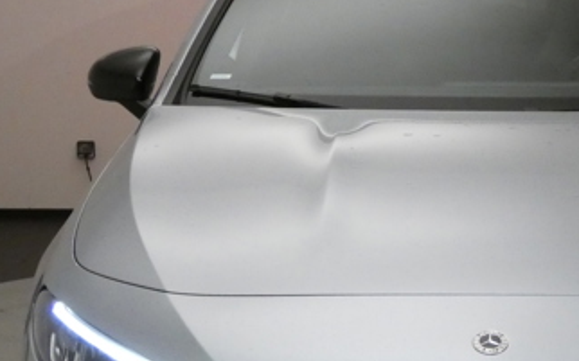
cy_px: 370
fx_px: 1704
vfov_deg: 12.0
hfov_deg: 19.0
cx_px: 493
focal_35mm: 108
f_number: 3.6
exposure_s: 1/80
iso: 800
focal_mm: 7.3
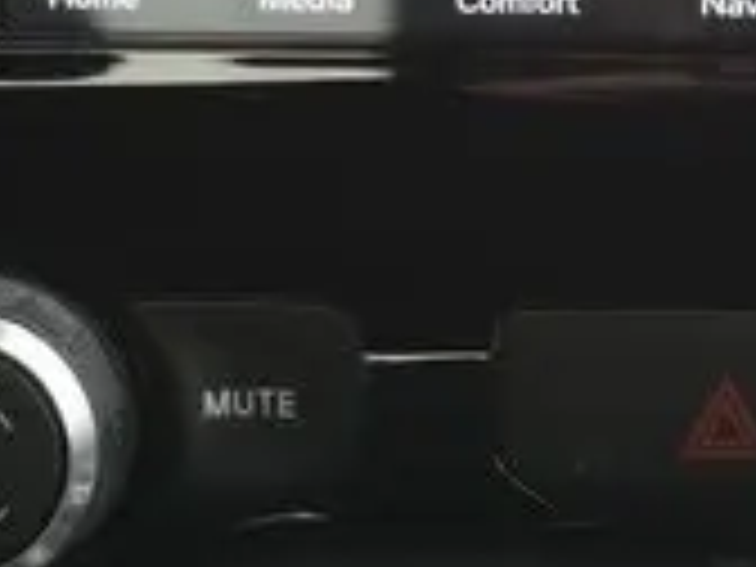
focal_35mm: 175
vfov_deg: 8.3
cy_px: -344
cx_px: 702
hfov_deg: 11.2
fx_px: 3822
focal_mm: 23
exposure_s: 1/60
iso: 1000
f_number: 5.1
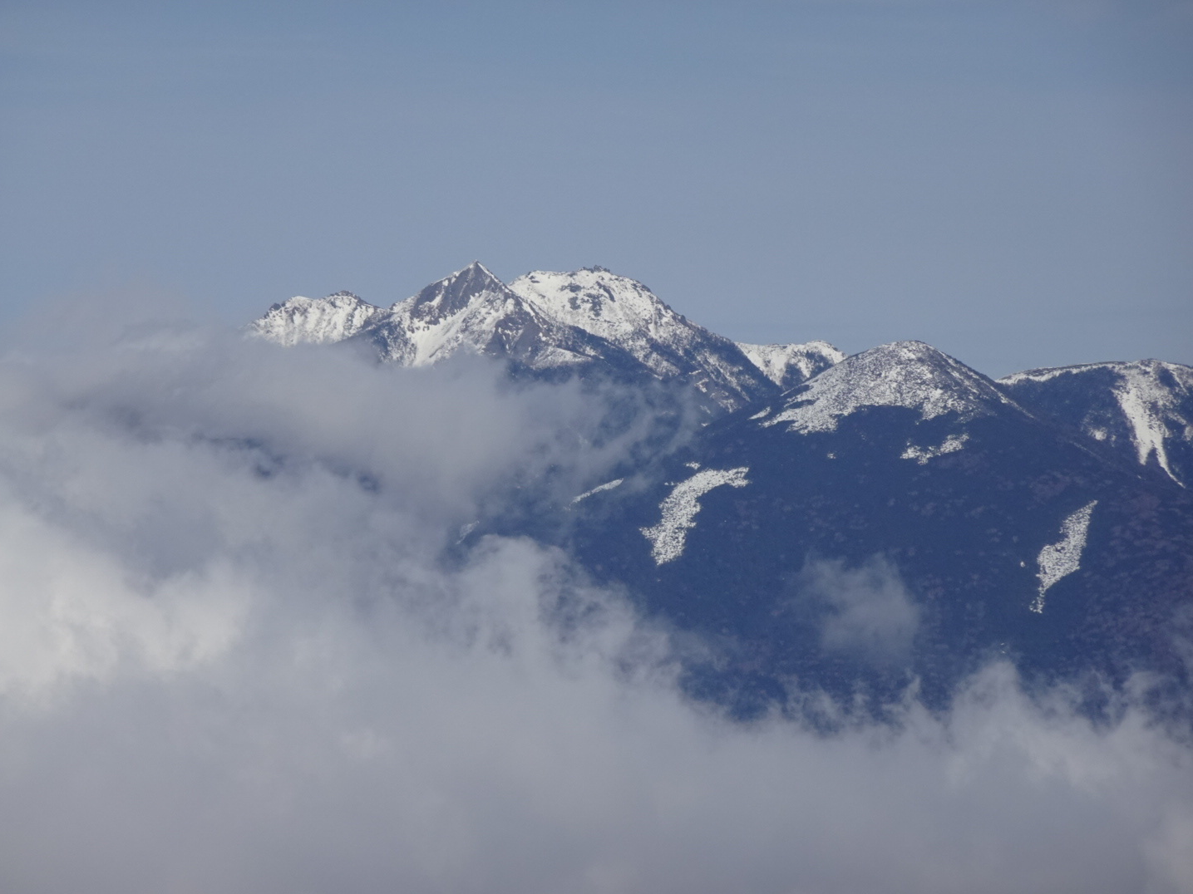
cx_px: 596
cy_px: 447
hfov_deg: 6.9
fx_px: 9925
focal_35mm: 288
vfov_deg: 5.2
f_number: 6.3
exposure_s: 1/1000
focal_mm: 46.54
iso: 80
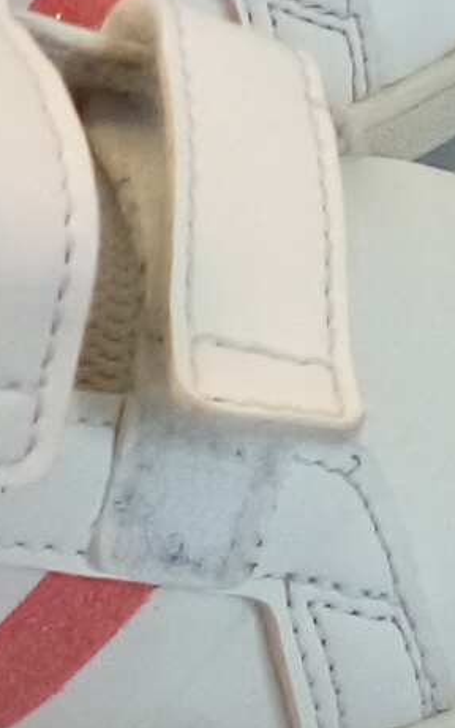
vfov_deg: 20.1
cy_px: 253
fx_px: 2044
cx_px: -175
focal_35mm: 103
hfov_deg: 12.2
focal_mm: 2.27
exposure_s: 1/196
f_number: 2.2
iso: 73
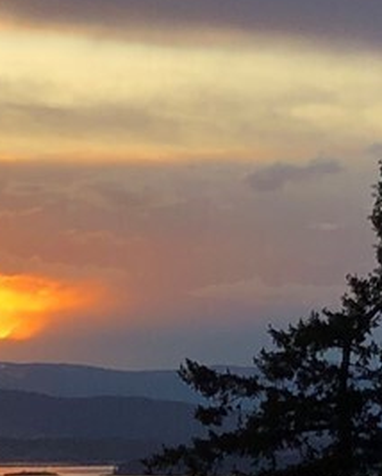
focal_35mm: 304
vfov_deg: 6.3
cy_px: 73
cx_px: -569
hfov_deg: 4.9
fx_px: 4291
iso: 16
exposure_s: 1/186
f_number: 2.4
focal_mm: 6
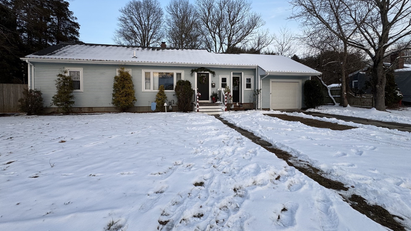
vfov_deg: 66.7
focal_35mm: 16
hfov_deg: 99.4
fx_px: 174
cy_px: 97
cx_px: 202
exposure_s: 1/100
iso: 40
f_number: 2.2
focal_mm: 2.22
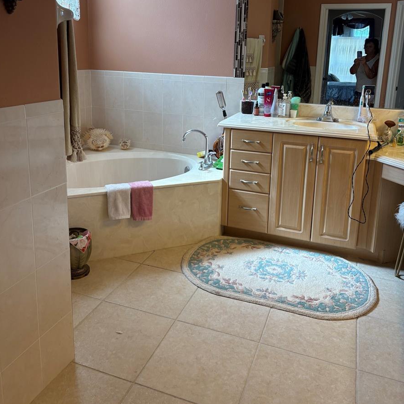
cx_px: 202
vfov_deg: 51.6
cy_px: 138
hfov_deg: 52.5
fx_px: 409
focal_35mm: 31
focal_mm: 5.96
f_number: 1.6
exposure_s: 1/120
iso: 80
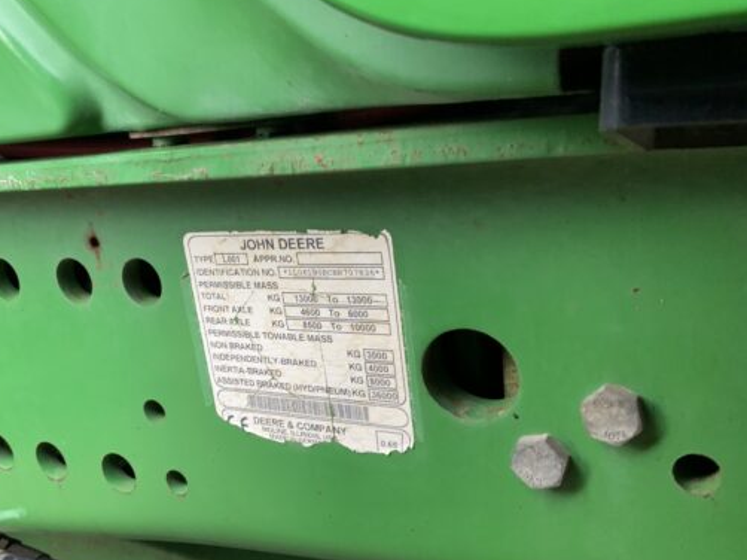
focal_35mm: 37
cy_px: 335
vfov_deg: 38.5
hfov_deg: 49.7
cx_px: 286
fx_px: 798
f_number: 1.8
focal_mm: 3
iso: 125
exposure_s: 1/60
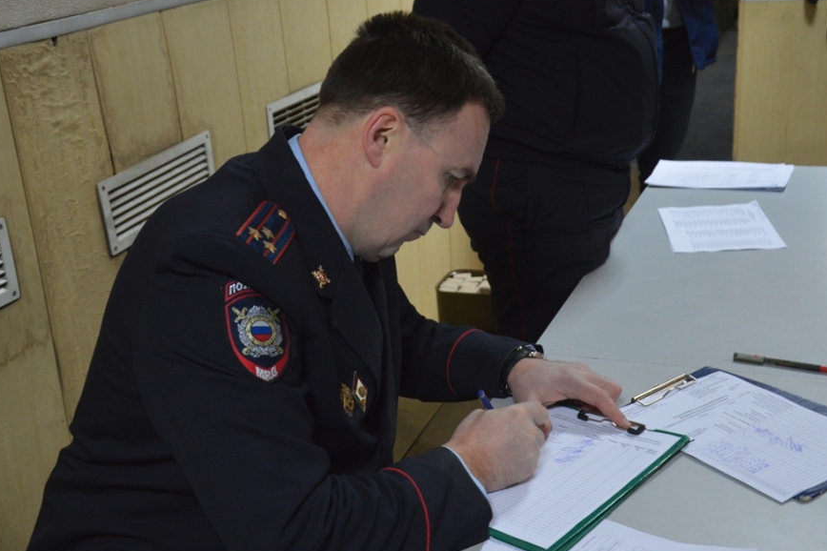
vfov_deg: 29.2
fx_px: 1056
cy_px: 318
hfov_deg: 42.8
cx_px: 429
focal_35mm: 46
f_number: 4
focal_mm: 26
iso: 900
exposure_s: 1/15
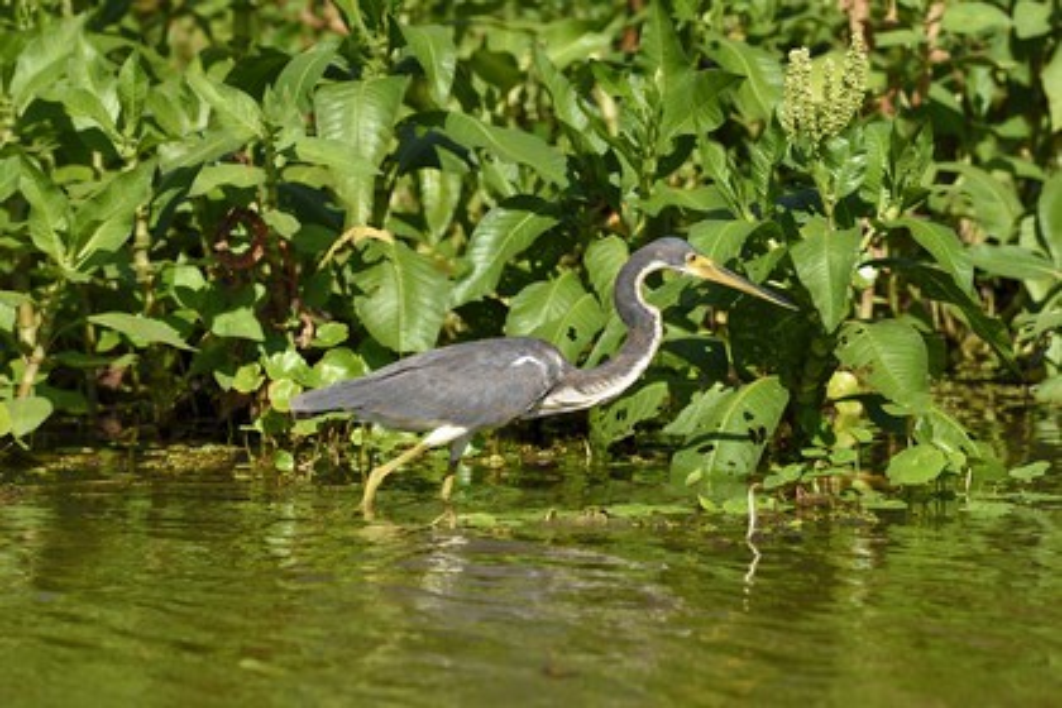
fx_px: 5900
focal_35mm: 200
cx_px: 531
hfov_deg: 10.3
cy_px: 354
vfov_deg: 6.9
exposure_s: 1/400
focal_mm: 200
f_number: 8
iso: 200
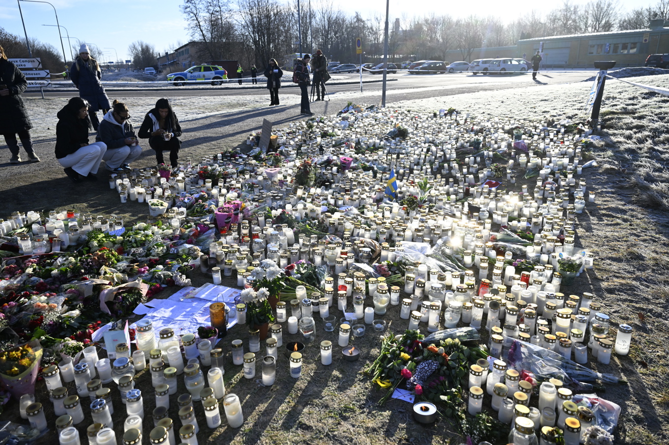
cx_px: 334
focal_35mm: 24
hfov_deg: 73.8
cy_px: 222
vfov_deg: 53.1
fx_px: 446
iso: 1000
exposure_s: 1/5000
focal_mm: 24
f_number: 4.5
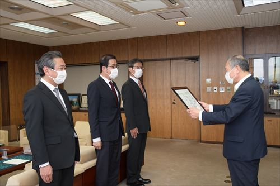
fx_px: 257
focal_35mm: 33
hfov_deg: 57.2
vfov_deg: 39.9
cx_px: 140
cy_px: 93
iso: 1000
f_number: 5
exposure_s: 1/250
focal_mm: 22
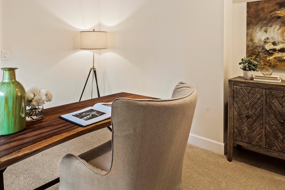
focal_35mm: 25
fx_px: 198
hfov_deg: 71.5
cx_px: 142
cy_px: 49
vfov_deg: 49.4
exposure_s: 2
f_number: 8
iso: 320
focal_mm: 10
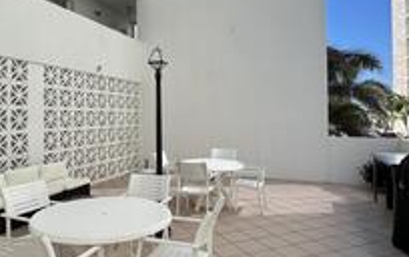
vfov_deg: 46.1
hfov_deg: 68.0
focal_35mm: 27
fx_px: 301
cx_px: 174
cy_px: 114
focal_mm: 1.57
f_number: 1.8
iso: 32
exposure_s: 1/1119
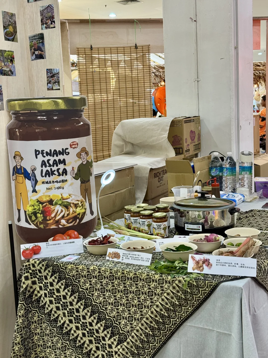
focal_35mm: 48
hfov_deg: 30.3
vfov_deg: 39.7
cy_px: 179
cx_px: 134
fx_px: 495
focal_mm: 6.76
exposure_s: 1/50
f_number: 1.78
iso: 100
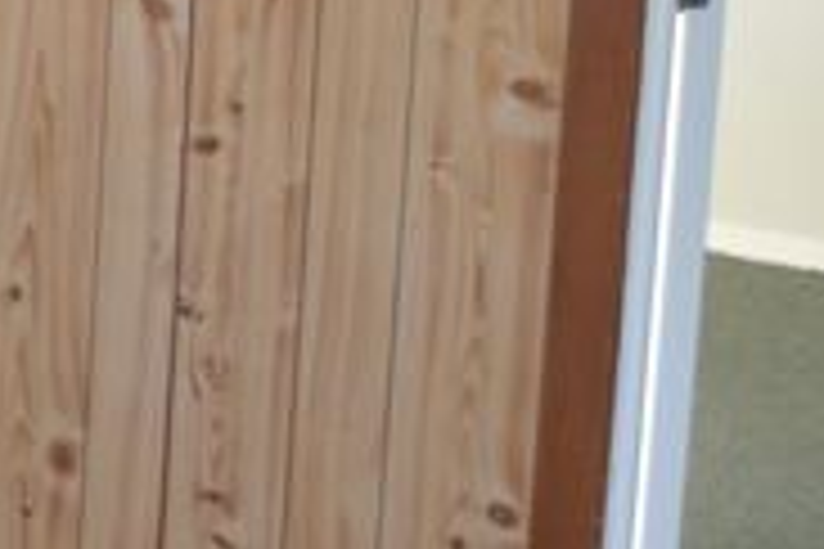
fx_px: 2451
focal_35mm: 107
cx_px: -833
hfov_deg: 15.3
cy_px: -166
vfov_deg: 12.4
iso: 400
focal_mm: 17
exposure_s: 1/60
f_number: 4.2
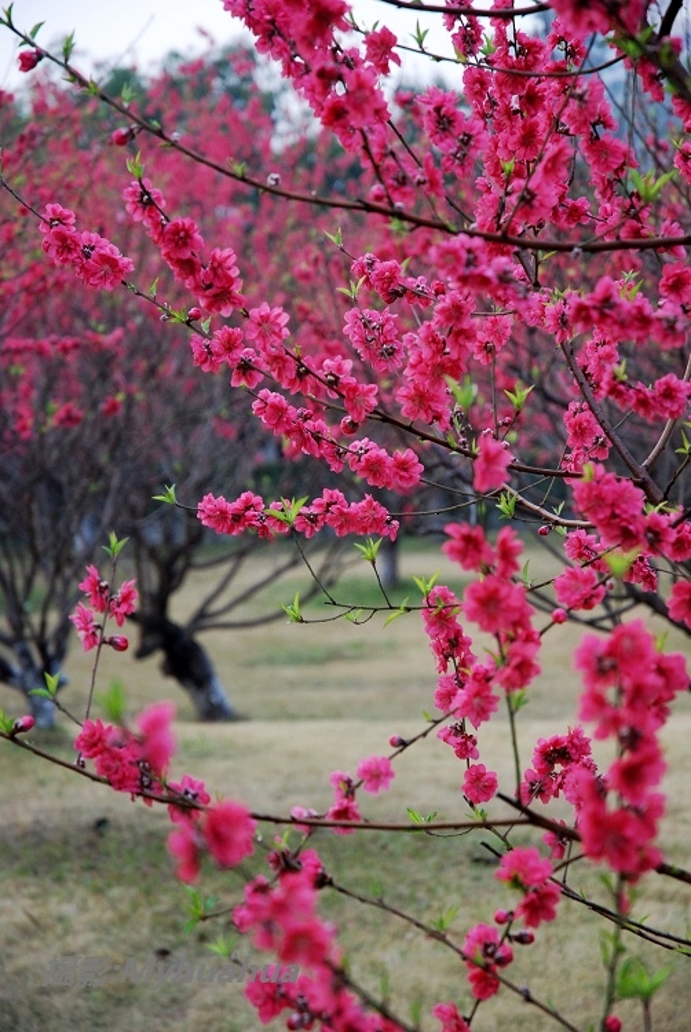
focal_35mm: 105
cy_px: 516
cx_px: 346
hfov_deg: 13.1
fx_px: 3015
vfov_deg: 19.4
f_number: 4.5
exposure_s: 1/100
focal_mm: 70
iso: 500
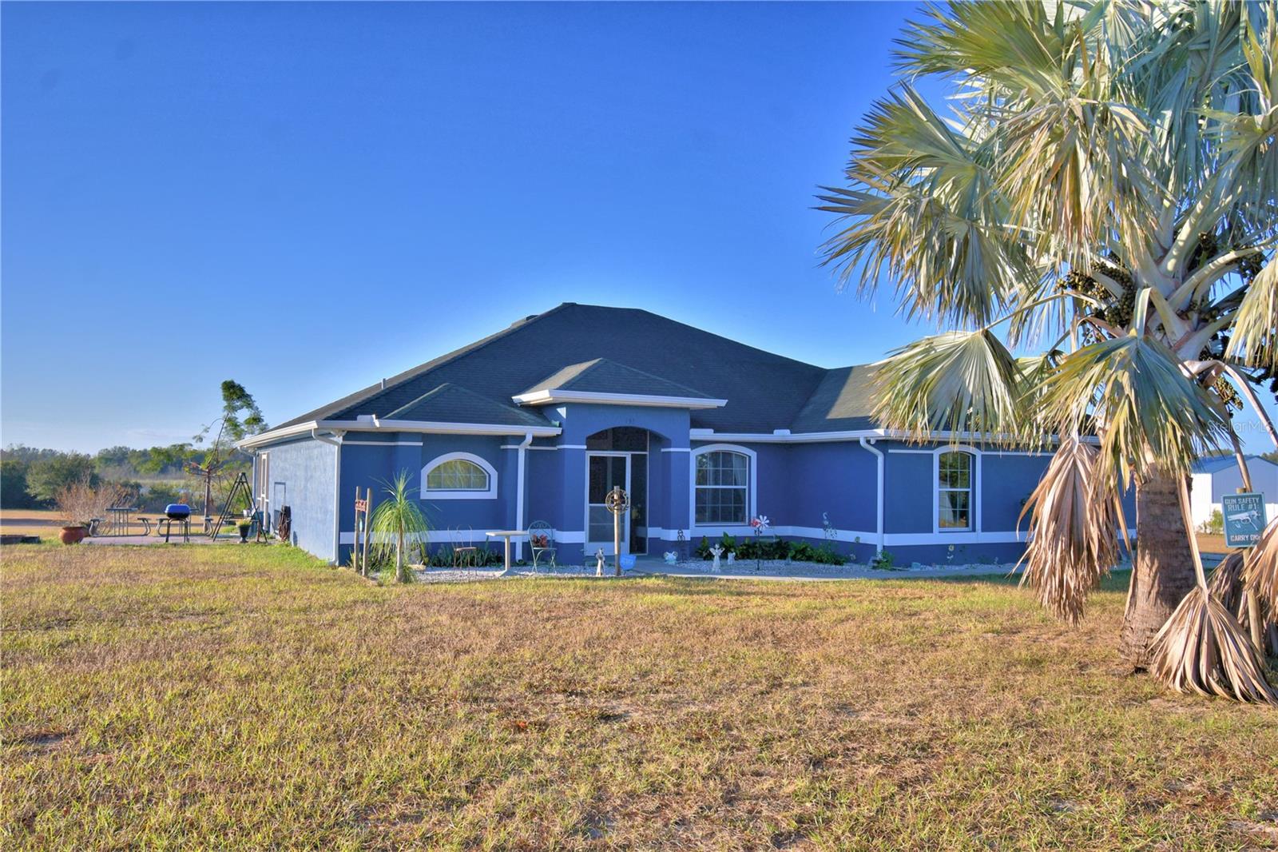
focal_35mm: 30
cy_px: 426
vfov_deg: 43.6
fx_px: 1065
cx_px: 639
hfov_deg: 61.9
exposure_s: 1/500
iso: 100
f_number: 5.6
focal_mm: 20
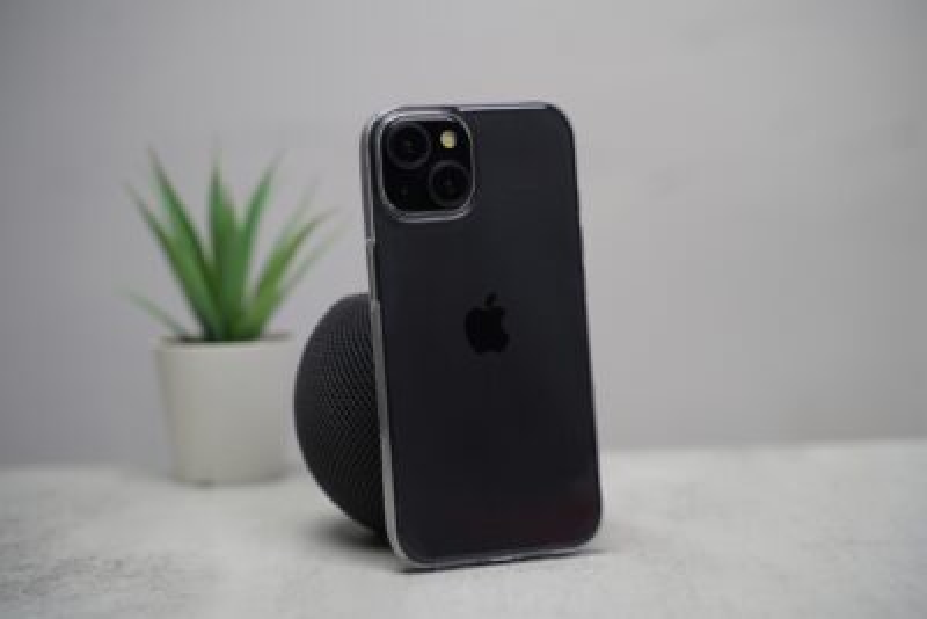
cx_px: 464
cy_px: 310
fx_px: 1726
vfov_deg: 20.3
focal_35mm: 67
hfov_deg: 30.1
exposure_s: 1/200
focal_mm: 67
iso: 800
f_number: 4
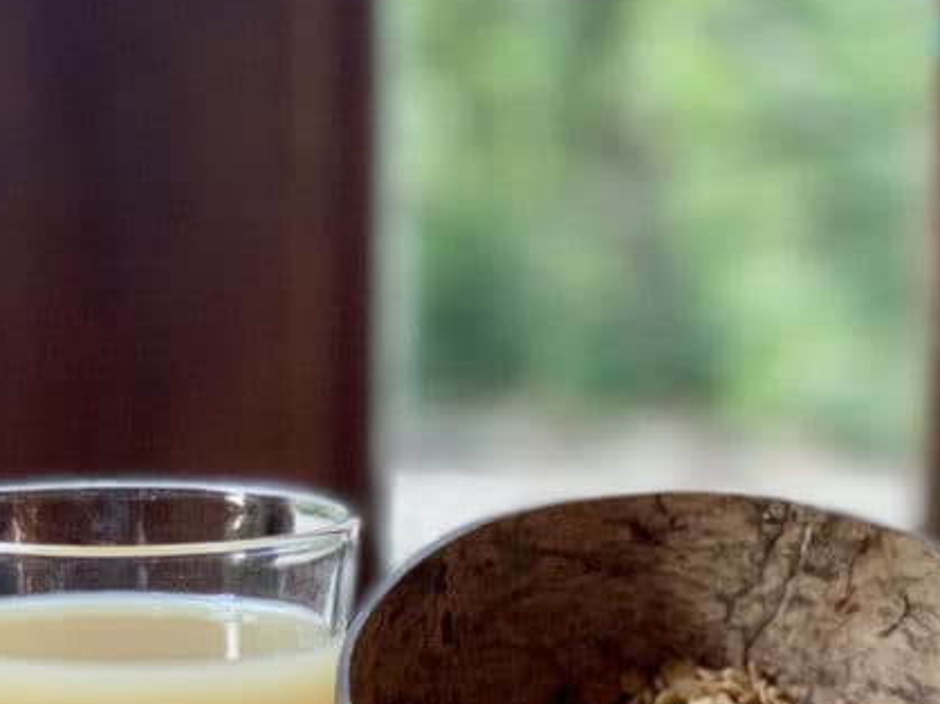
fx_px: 3448
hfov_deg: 15.5
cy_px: 791
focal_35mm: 127
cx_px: 637
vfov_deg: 11.5
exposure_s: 1/45
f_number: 2.4
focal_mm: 6
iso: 400
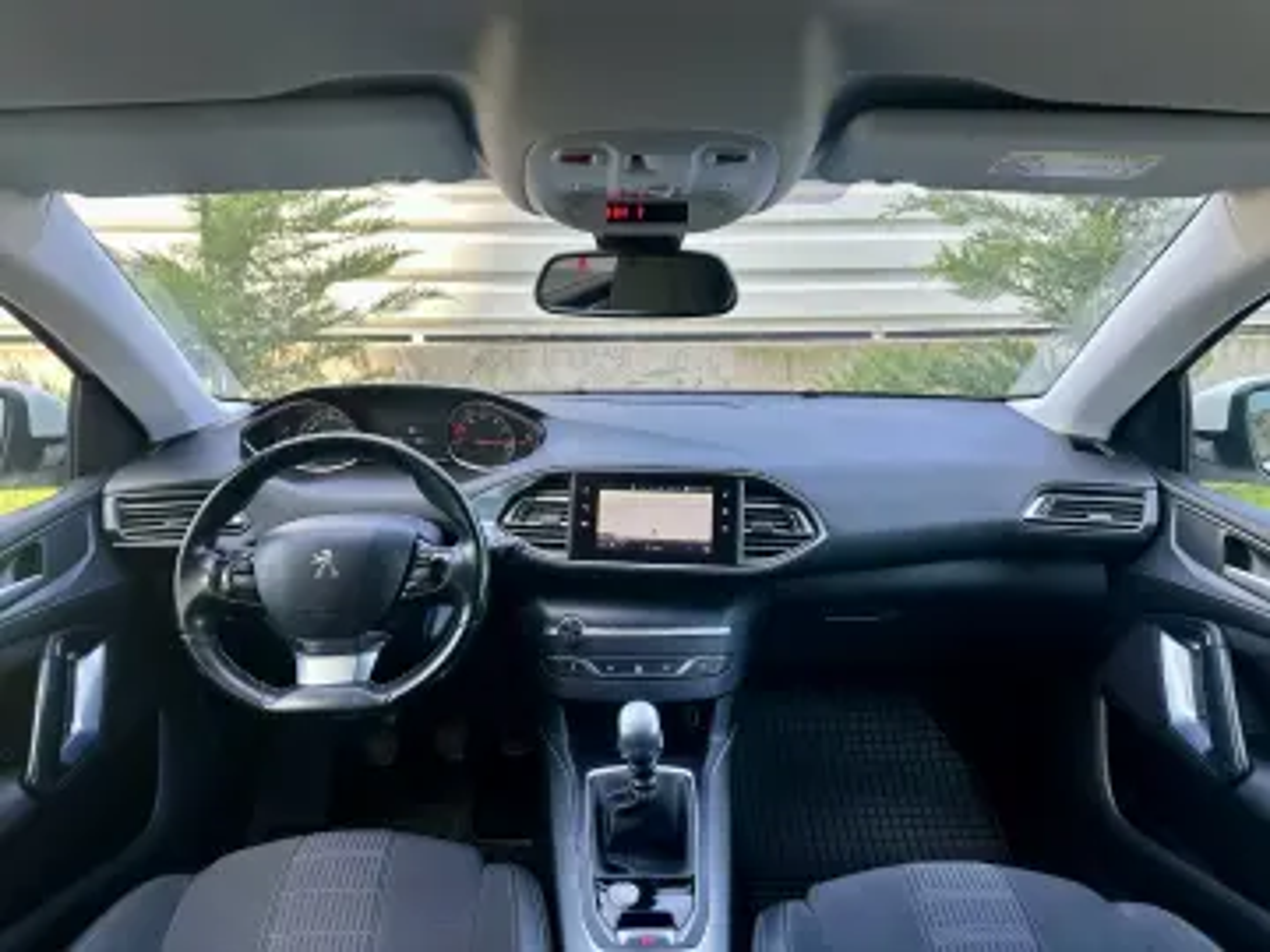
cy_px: 476
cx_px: 635
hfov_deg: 71.6
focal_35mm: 24
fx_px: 881
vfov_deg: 56.8
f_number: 1.78
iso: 80
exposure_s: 1/250
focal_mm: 6.86
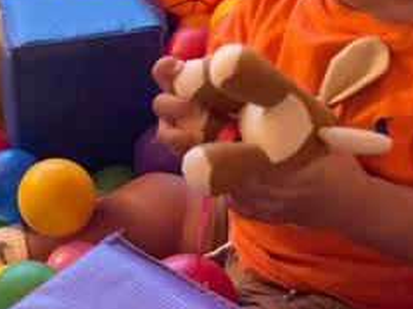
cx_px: 21
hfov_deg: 21.9
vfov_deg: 17.0
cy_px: 164
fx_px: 1037
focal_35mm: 87
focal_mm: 4.2
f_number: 1.6
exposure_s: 1/40
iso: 500
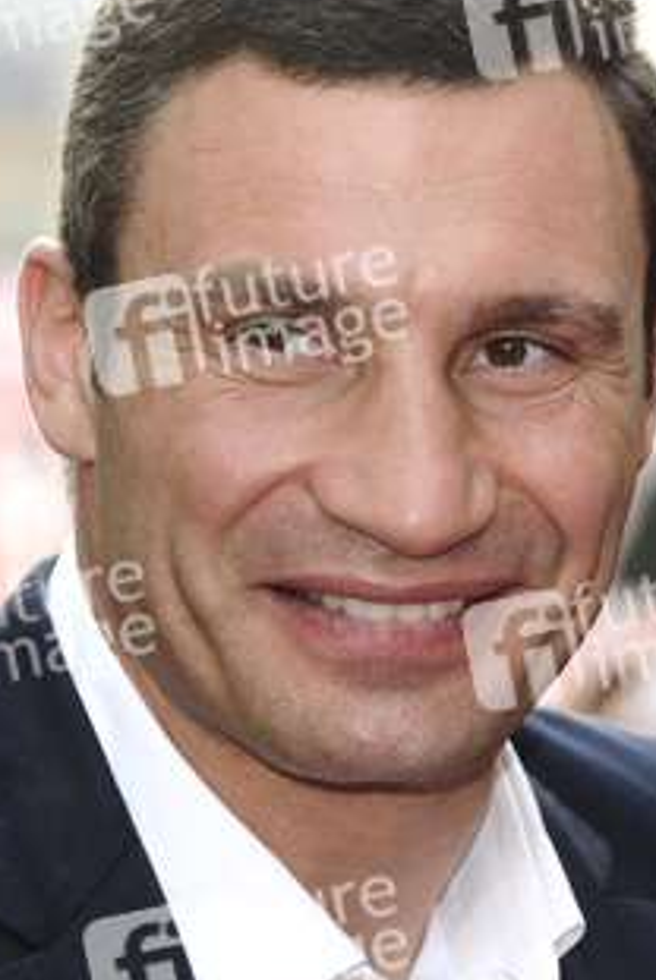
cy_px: 479
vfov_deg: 10.6
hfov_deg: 7.1
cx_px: 339
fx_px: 5263
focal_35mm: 193
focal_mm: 100
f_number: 5
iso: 320
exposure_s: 1/250
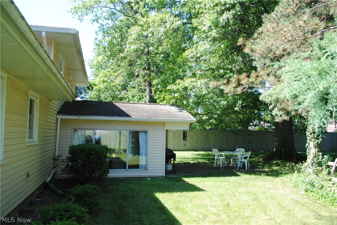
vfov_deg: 48.0
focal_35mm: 27
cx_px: 168
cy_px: 112
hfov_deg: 67.3
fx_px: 253
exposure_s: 1/125
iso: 110
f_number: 5.6
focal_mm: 18
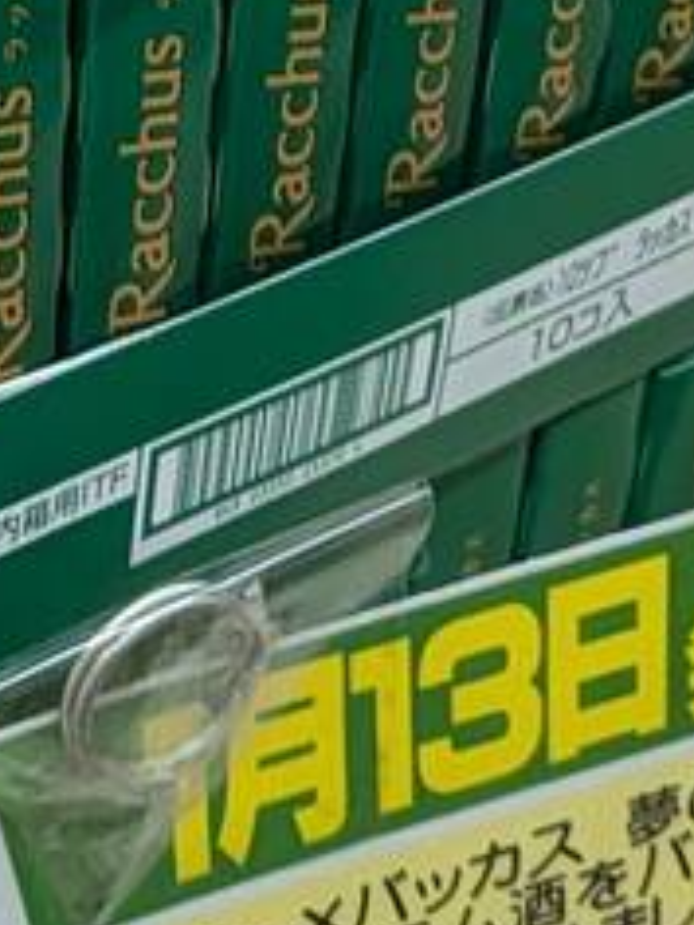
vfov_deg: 11.9
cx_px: -18
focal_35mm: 163
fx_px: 4357
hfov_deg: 9.0
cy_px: -180
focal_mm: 6.9
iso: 124
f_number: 1.68
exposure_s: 1/120
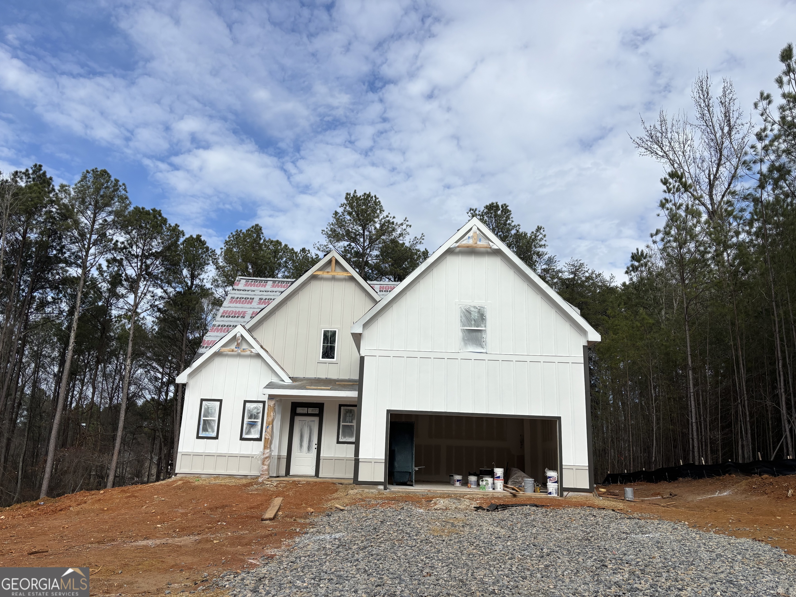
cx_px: 398
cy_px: 298
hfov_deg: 67.3
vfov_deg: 53.1
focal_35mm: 26
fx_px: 598
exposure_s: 1/4425
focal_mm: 5.96
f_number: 1.6
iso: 50
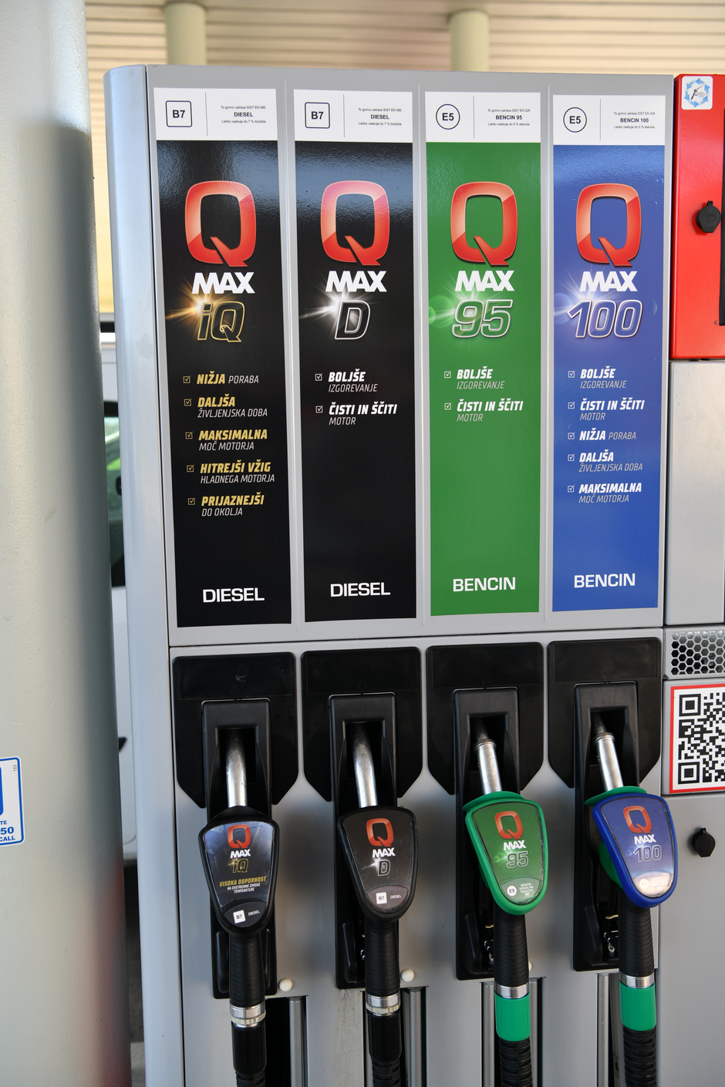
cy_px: 544
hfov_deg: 37.9
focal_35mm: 35
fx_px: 1057
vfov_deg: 54.4
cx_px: 362
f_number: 4.5
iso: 125
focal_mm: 35
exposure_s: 1/160
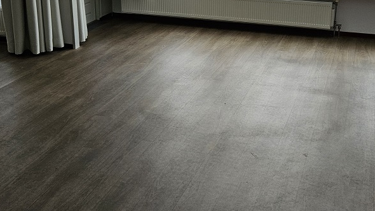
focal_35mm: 51
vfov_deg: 23.0
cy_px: 30
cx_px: 220
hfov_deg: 40.4
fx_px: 507
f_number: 1.8
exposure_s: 1/70
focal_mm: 5.4
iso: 64
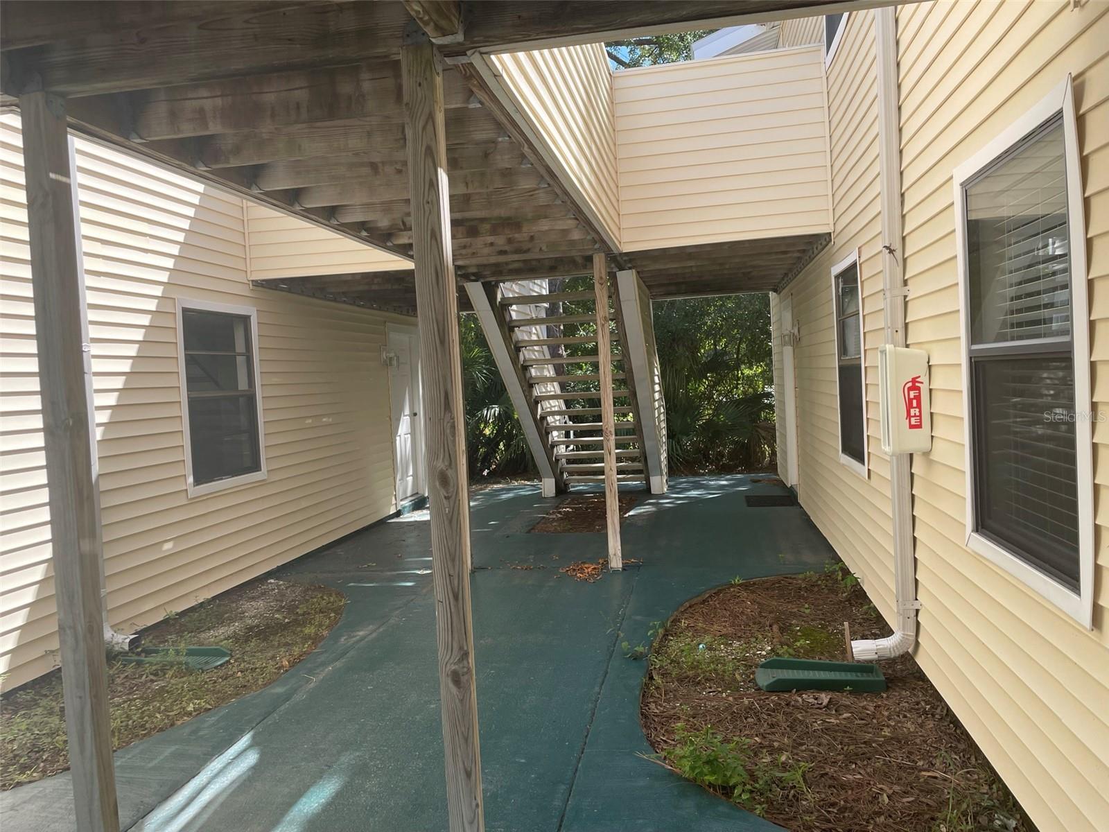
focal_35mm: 26
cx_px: 554
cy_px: 416
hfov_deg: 67.3
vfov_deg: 53.1
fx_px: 833
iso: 32
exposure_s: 1/666
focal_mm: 4.2
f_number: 1.6
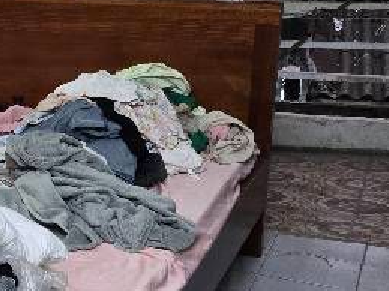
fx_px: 1022
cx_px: -225
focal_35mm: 91
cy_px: 104
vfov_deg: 16.2
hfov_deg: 18.6
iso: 400
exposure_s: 1/100
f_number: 1.8
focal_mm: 5.4
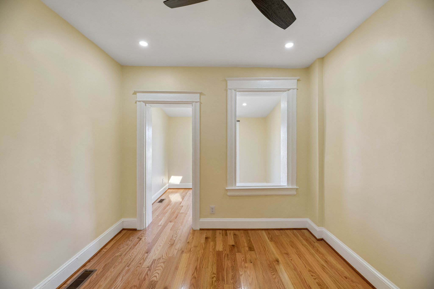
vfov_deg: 81.2
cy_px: 144
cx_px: 217
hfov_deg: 104.3
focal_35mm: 14
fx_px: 169
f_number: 8
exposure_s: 1/15
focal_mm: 14
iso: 125
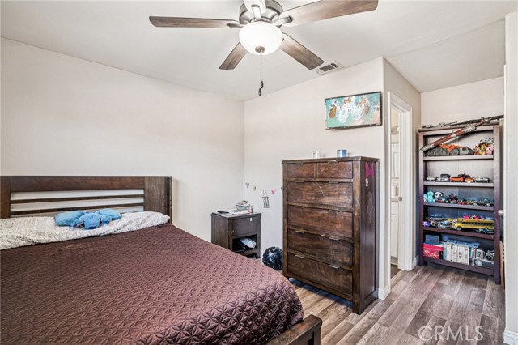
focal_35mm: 16
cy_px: 172
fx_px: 230
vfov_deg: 73.7
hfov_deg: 96.8
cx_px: 259
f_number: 8
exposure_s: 1/3.33
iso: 400
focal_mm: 16
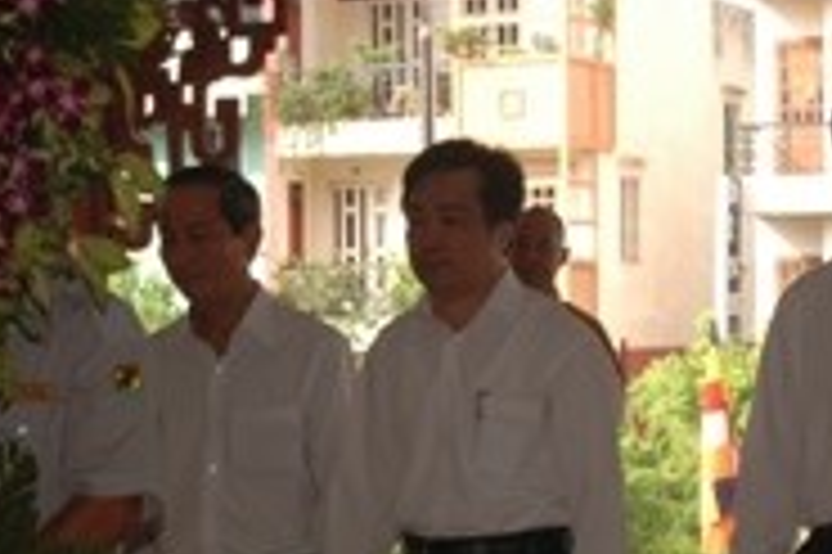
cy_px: 446
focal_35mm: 161
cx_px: 72
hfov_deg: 12.7
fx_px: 3711
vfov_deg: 8.5
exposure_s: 1/160
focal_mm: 31
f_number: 6.3
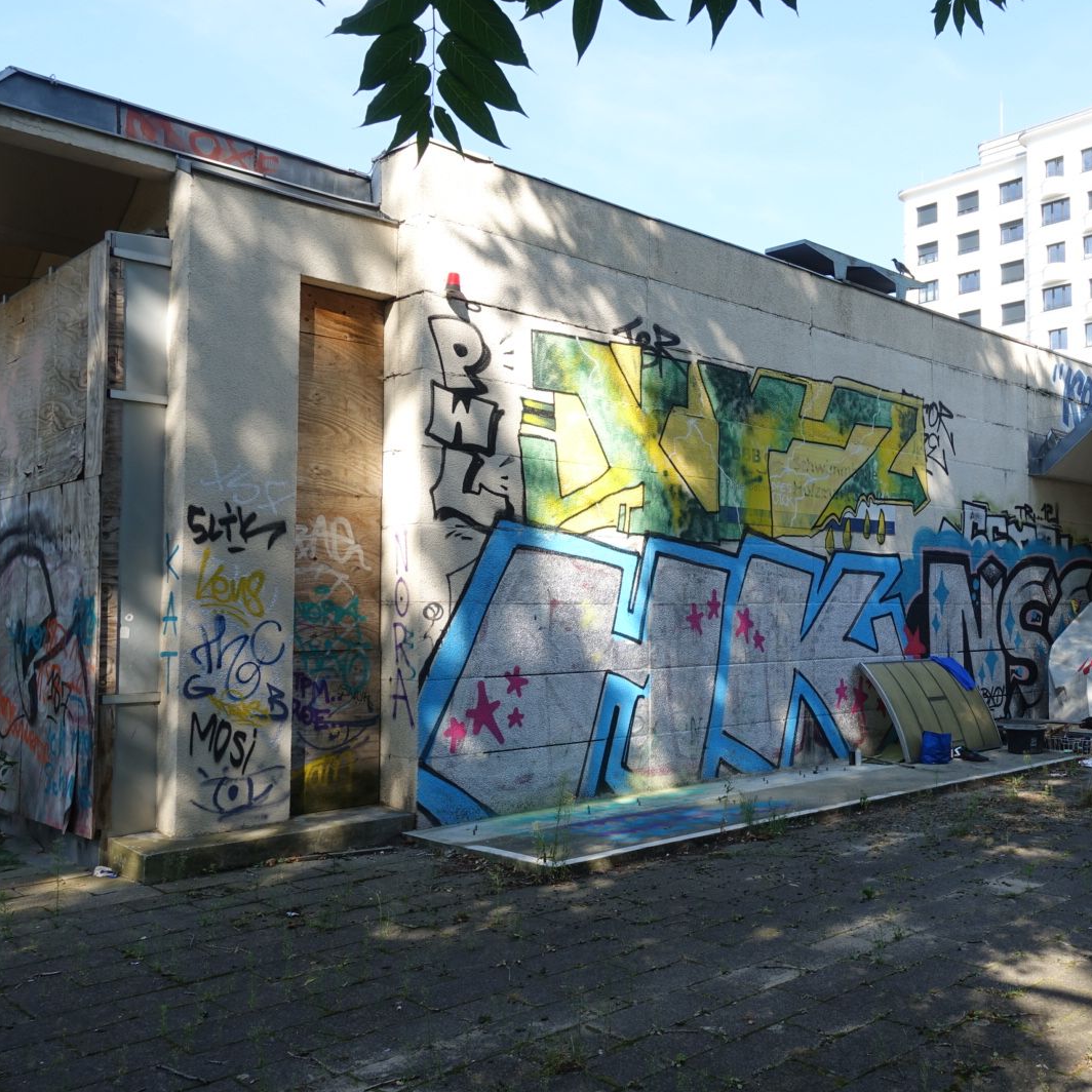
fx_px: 1106
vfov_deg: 52.5
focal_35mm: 31
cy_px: 546
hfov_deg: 51.2
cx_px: 760
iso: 125
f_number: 5.6
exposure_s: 1/160
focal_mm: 8.8
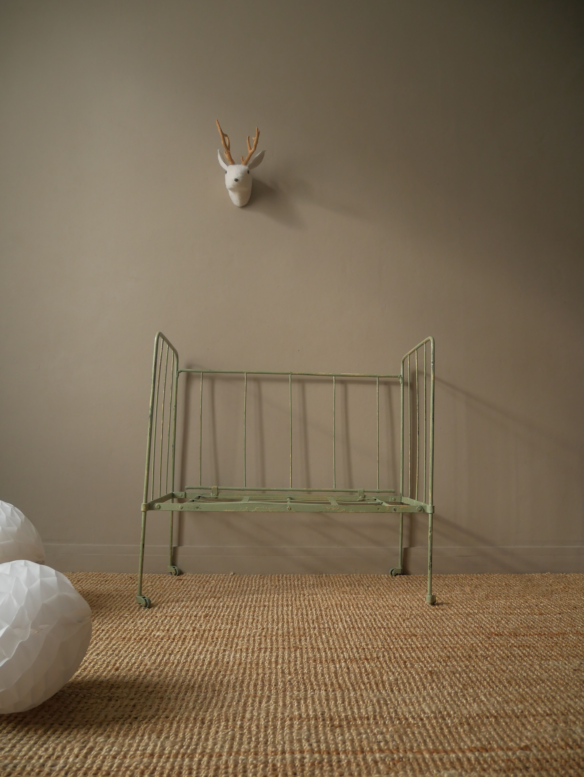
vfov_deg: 67.3
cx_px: 292
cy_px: 388
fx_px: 584
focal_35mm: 26
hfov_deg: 53.1
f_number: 3.5
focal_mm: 13
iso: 500
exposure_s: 1/60
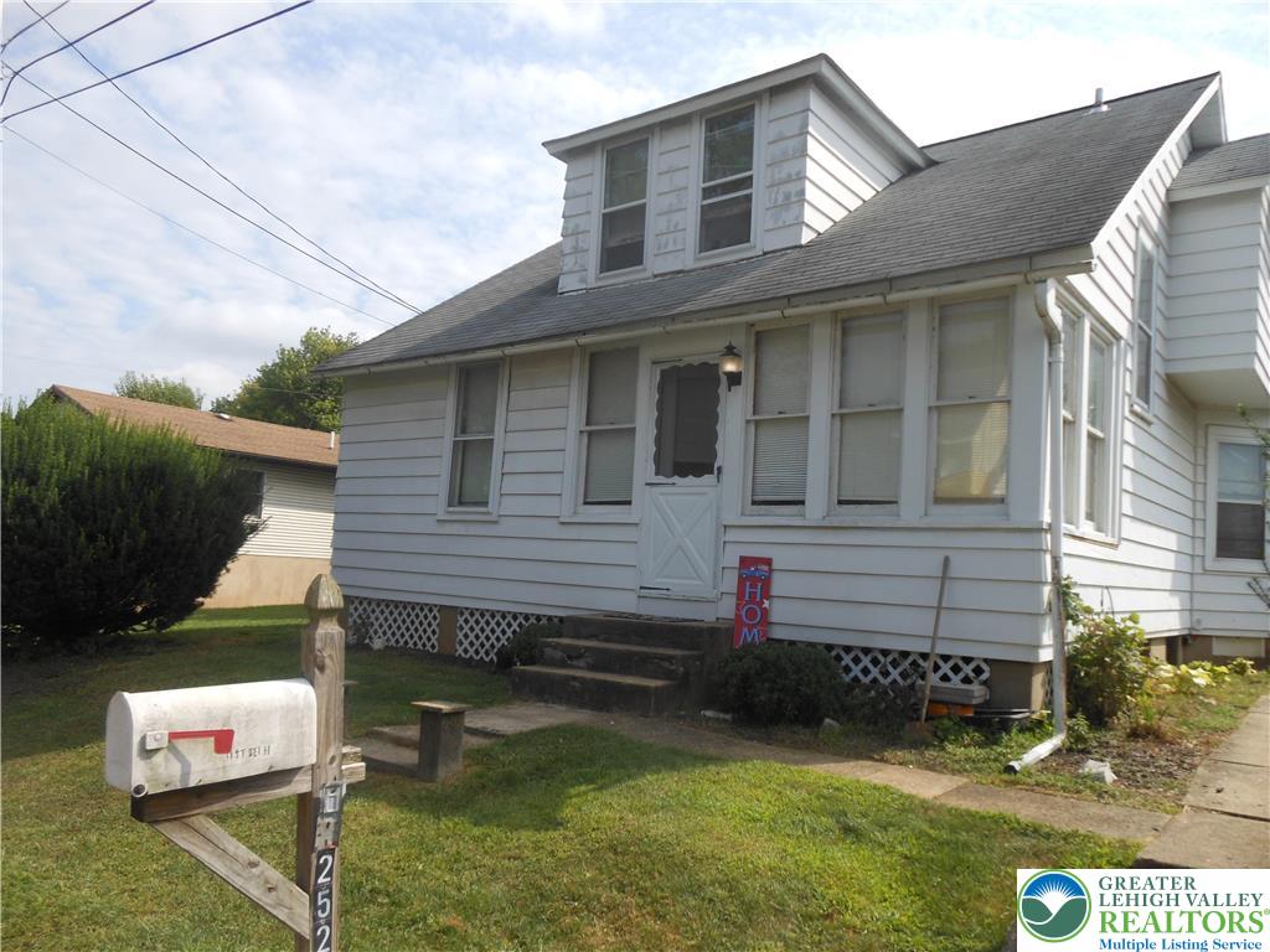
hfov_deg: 69.4
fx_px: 917
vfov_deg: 54.9
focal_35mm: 25
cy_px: 476
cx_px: 635
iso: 80
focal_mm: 4.5
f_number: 3.2
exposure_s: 1/800
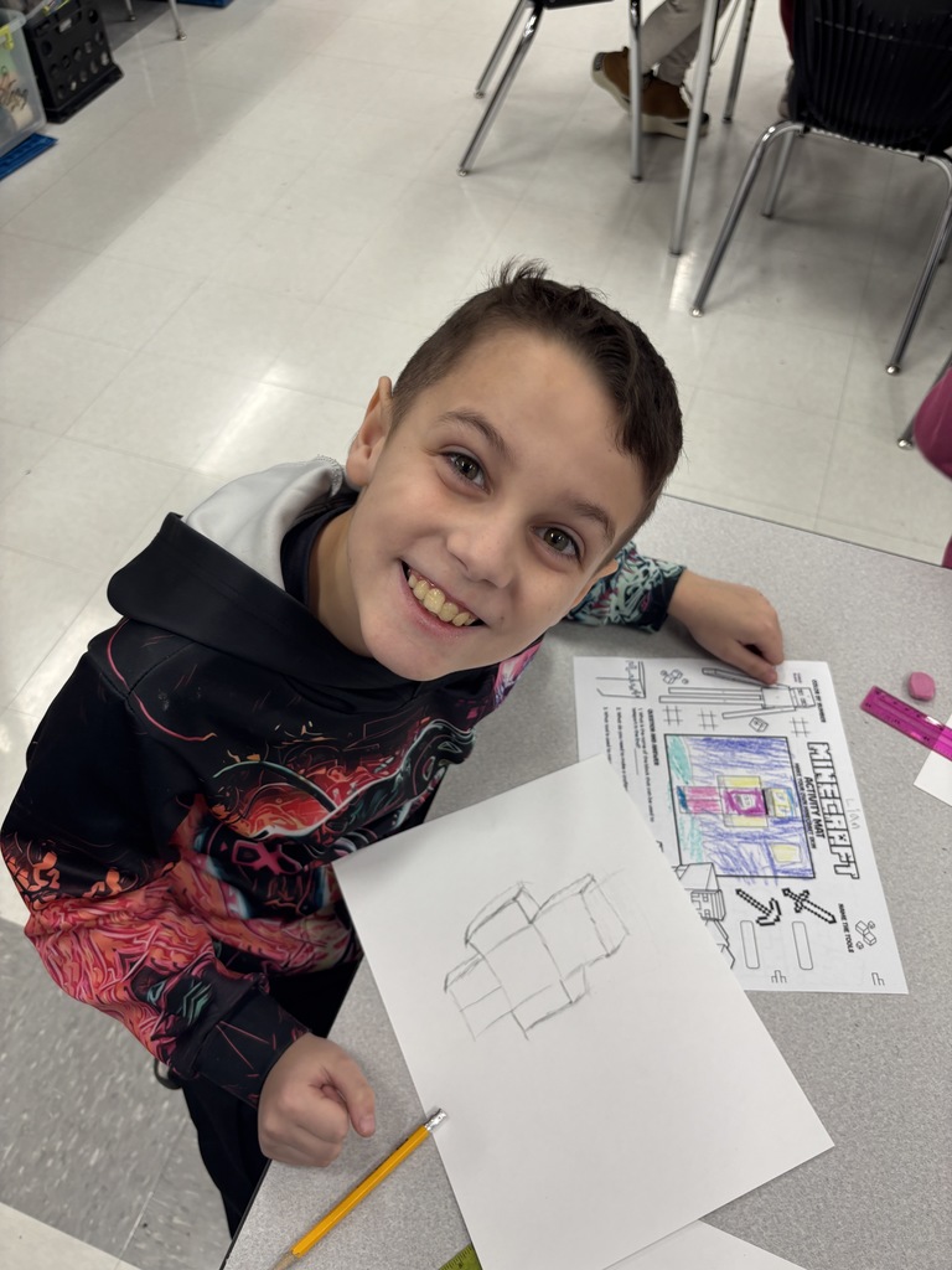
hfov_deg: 53.1
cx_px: 476
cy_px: 635
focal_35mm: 26
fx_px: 953
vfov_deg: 67.3
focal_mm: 5.96
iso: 80
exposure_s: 1/115
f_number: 1.6
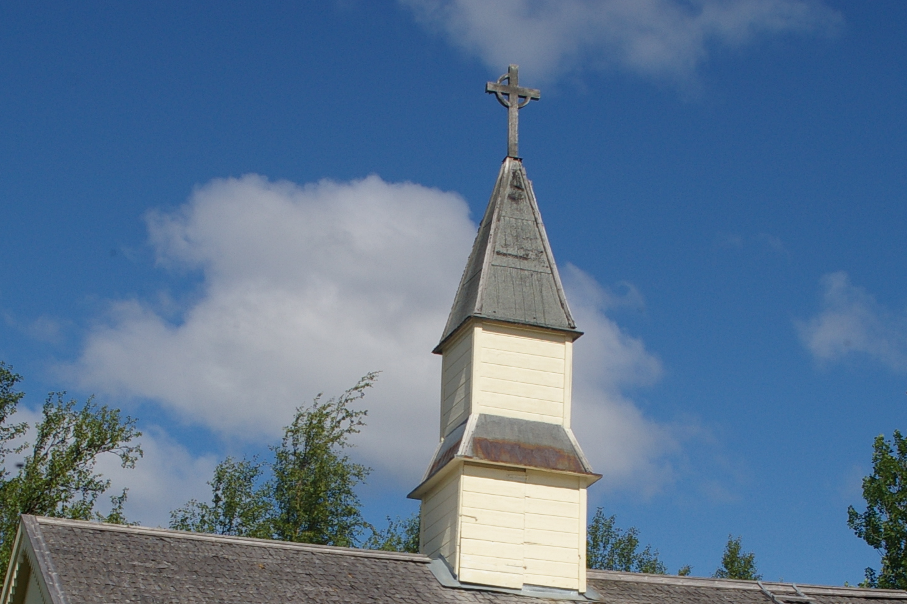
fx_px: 2192
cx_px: 457
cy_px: 612
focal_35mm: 87
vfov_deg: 15.4
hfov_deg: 23.4
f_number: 13
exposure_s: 1/250
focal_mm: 28
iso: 200
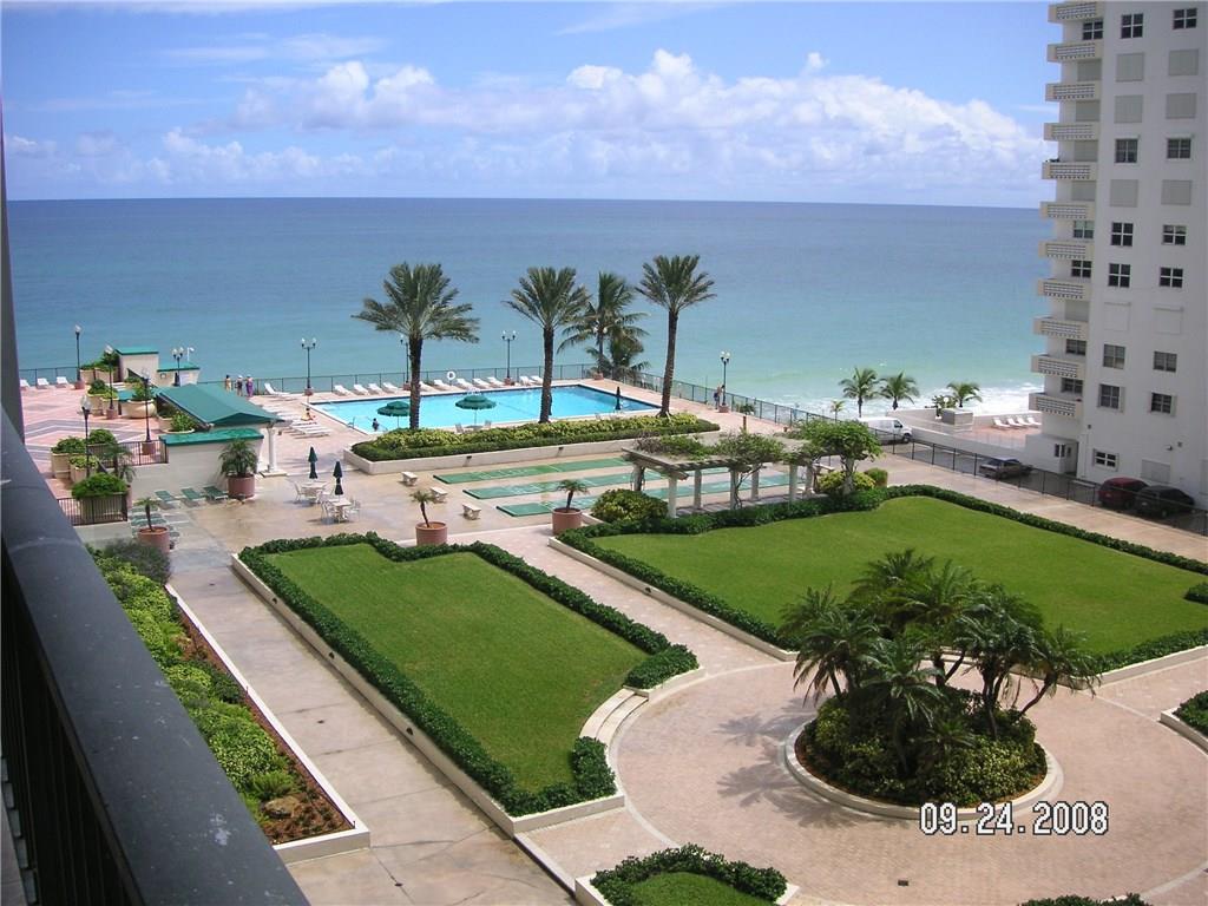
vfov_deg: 38.7
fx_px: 1291
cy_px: 453
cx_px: 604
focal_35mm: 37
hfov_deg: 50.1
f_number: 6.7
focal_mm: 6.1
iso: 50
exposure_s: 1/180
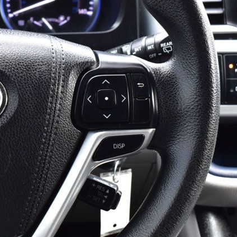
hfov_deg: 21.1
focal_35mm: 77
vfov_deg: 22.4
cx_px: -35
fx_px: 597
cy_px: 91
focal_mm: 25
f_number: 6.3
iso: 400
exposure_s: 1/15
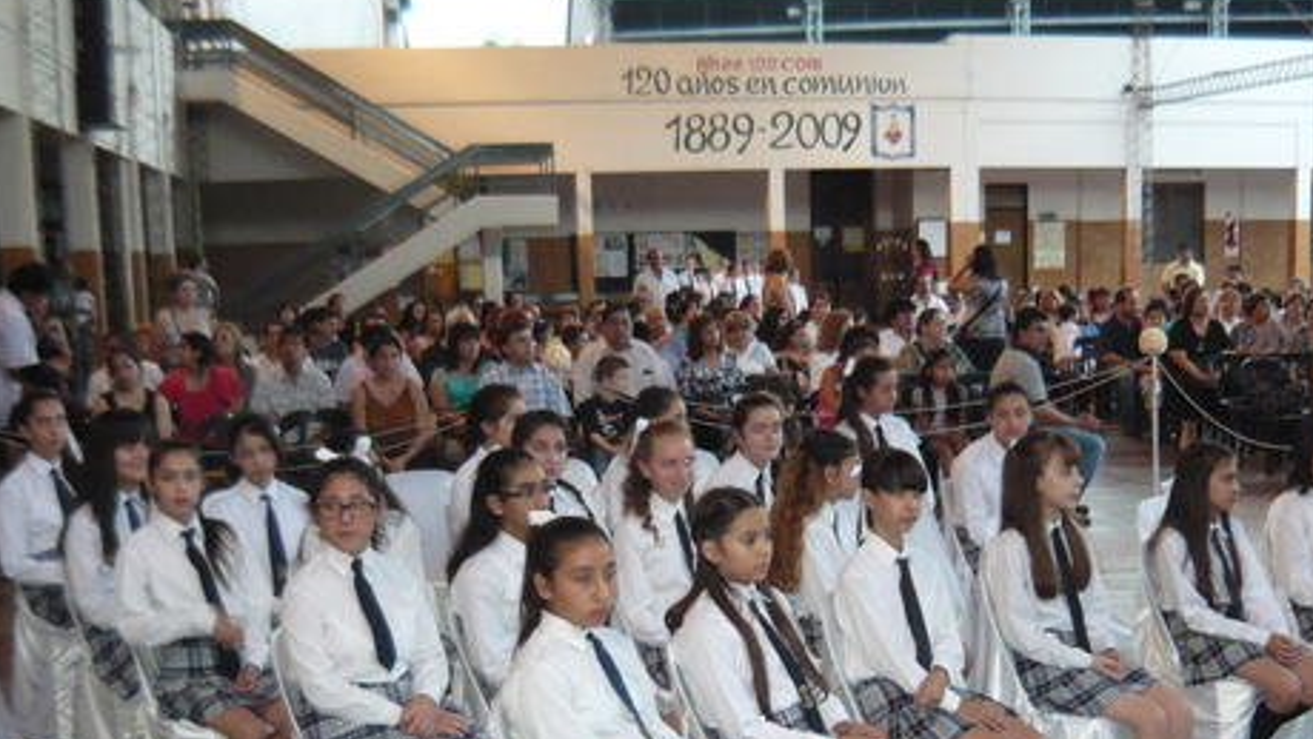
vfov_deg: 23.4
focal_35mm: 50
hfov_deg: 41.2
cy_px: 642
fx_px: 1741
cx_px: 754
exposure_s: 1/30
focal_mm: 5.5
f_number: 2.8
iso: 400
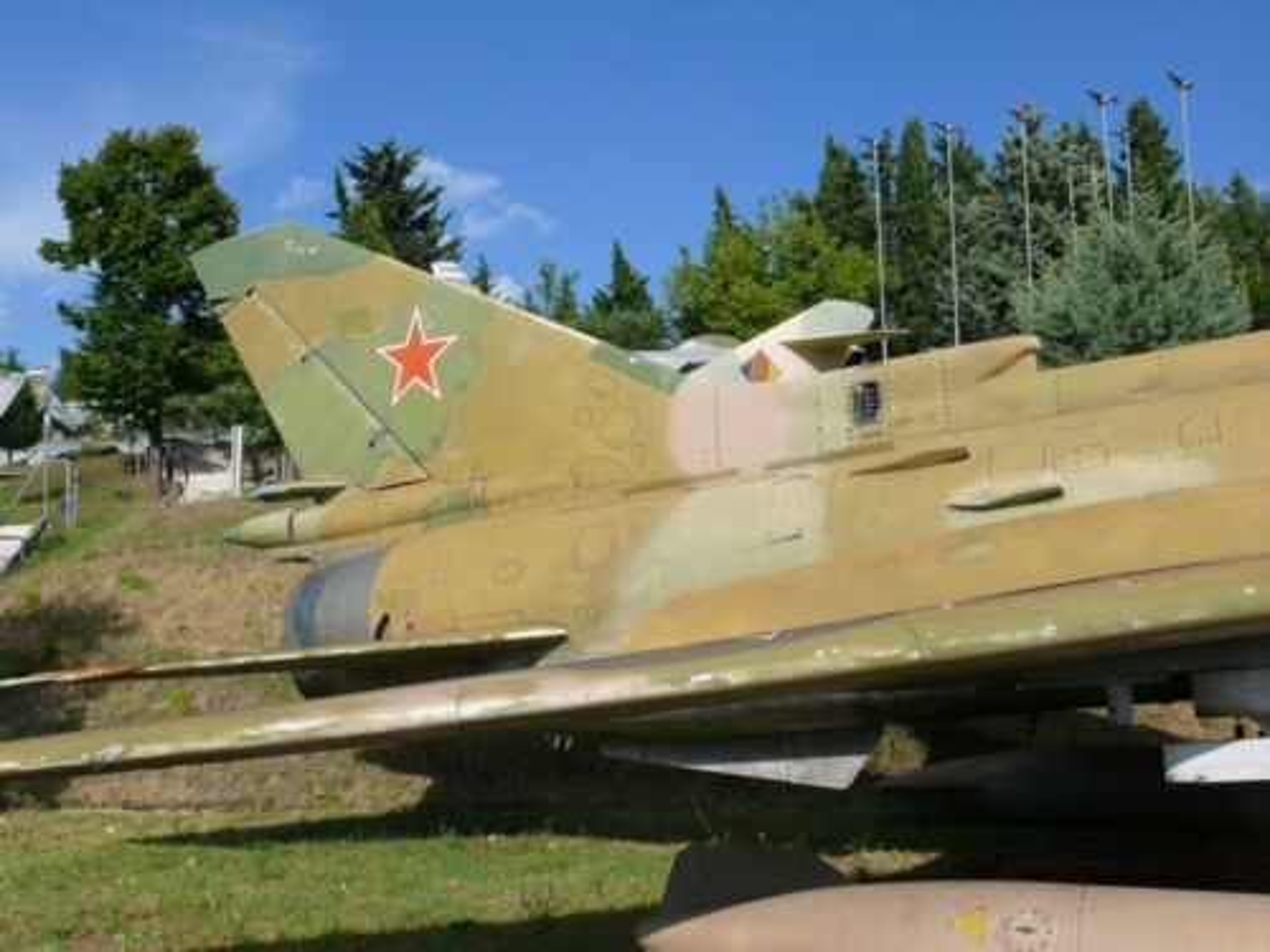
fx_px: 1284
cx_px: 635
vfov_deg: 40.7
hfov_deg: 52.6
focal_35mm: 35
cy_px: 476
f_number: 8
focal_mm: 7.4
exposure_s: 1/400
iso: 100
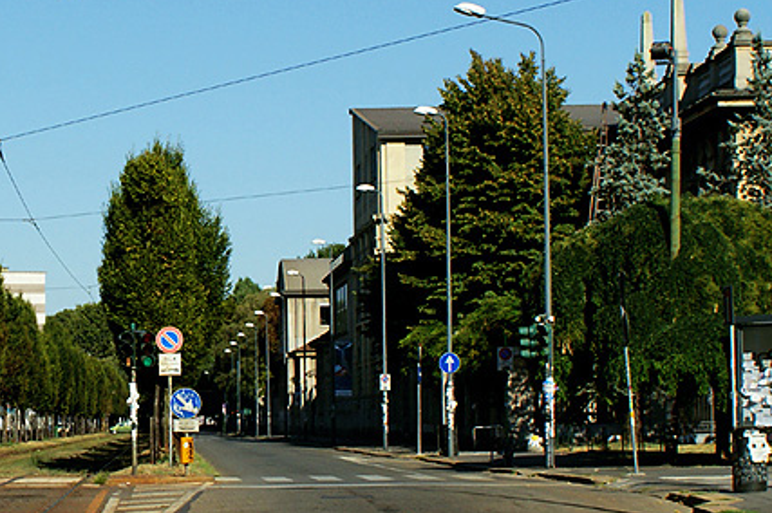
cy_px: 242
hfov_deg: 18.6
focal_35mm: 108
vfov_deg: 12.7
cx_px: 69
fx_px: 2314
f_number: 9
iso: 200
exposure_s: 1/500
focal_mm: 30
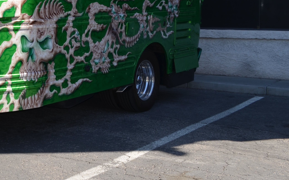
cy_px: -1
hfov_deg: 24.7
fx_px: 622
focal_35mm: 79
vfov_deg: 16.2
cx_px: -14
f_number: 8
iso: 100
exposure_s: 1/200
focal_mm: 22
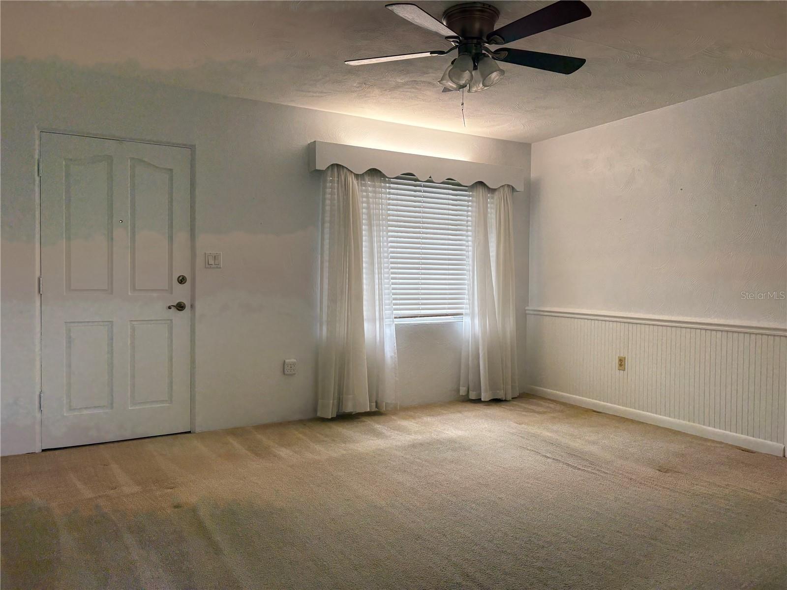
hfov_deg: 67.3
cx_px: 394
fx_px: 591
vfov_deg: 53.1
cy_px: 295
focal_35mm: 26
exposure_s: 1/231
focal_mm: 5.96
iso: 100
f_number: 1.6
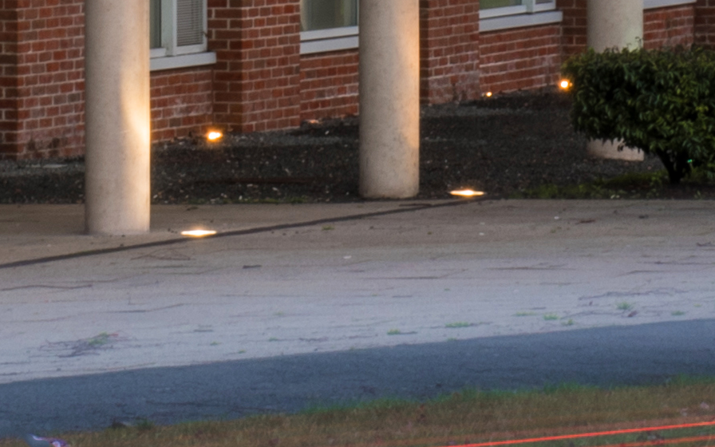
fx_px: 8126
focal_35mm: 417
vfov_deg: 3.1
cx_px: 310
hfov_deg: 5.0
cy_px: -494
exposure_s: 2
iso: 100
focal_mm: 62
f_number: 22
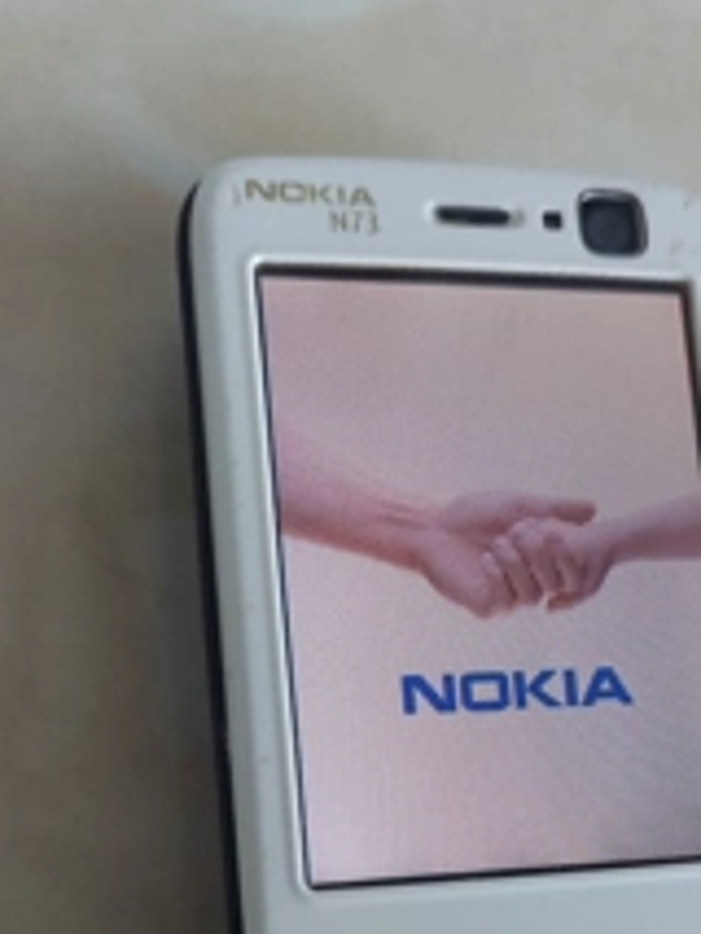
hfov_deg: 32.1
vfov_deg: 39.3
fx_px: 1214
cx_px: 438
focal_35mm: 45
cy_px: 824
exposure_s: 1/120
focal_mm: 5.23
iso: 160
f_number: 1.8
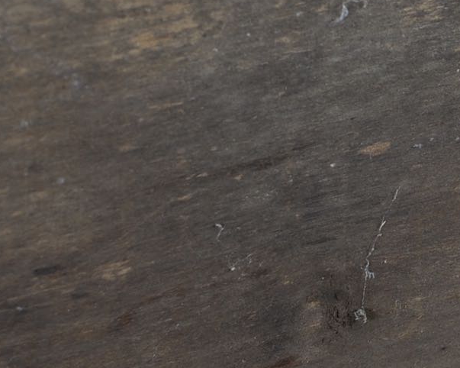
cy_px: -168
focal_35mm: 201
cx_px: 678
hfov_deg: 9.4
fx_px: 2734
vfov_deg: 7.6
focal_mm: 35
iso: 100
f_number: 6.3
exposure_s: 1/125
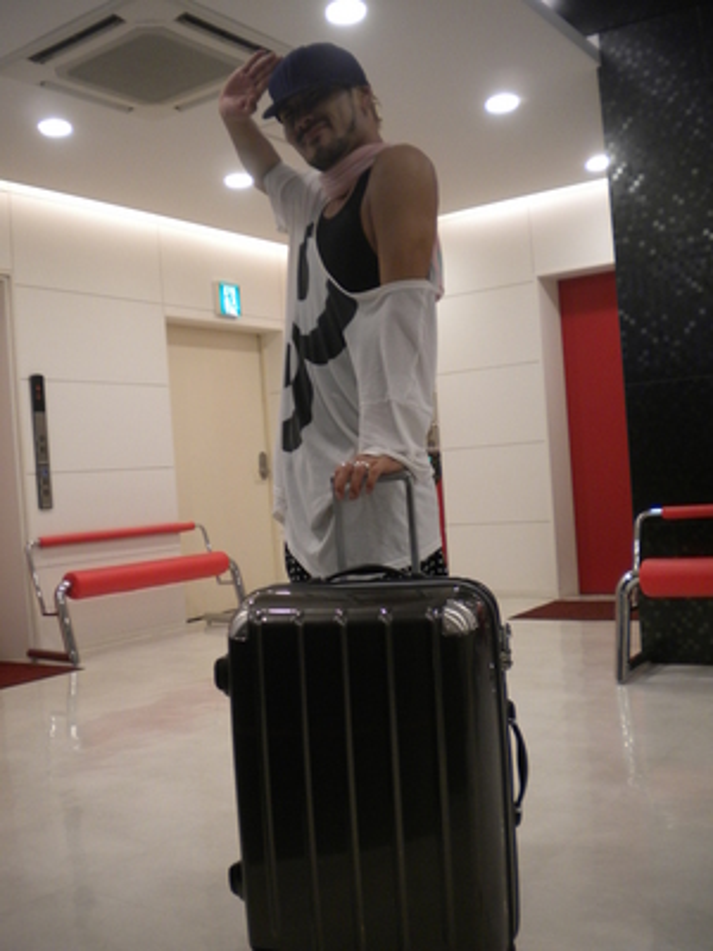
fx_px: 961
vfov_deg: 52.6
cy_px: 476
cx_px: 356
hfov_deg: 40.7
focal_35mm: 35
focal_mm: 6.3
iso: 223
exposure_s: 1/47.4
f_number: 3.1
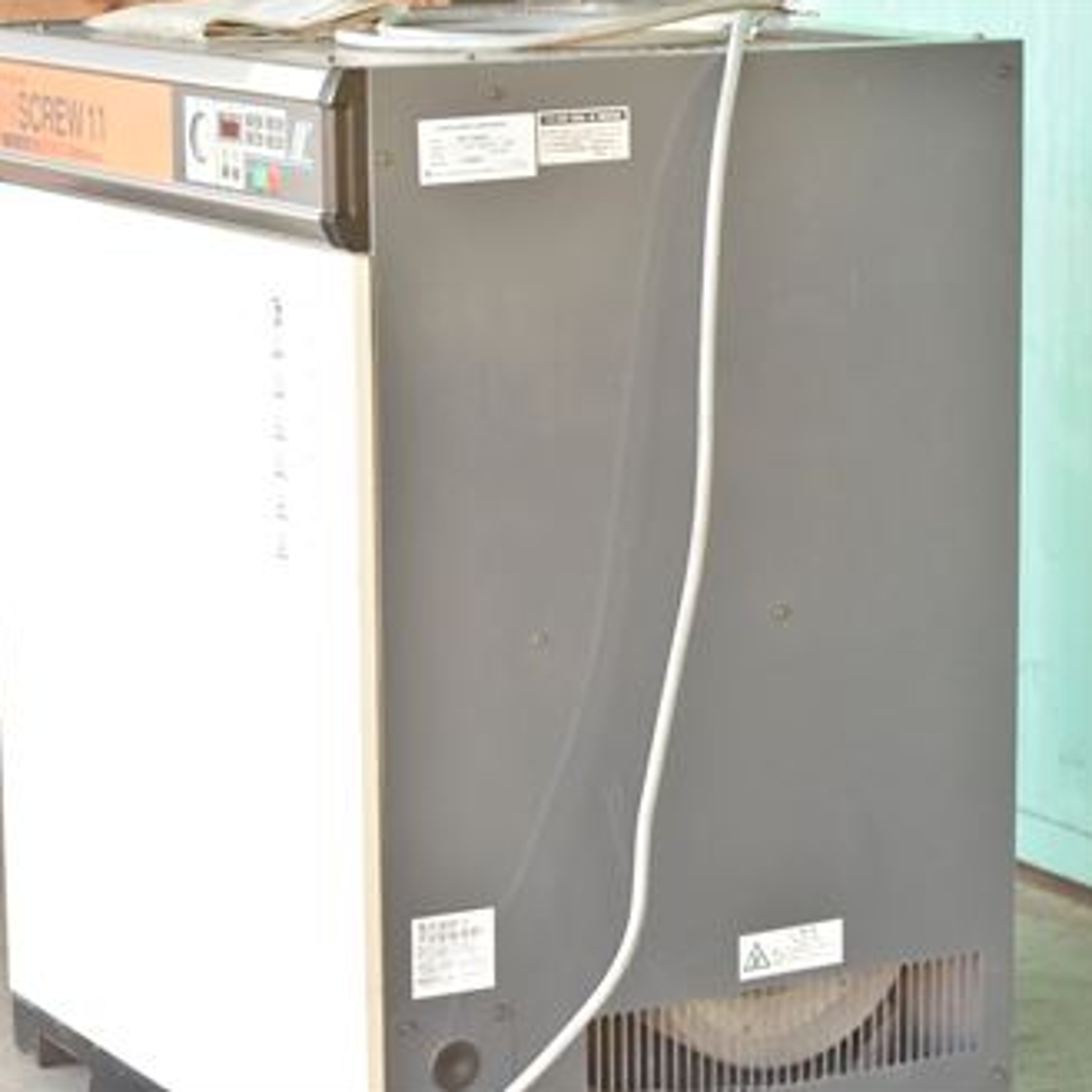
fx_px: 3806
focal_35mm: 107
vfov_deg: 16.3
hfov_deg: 16.3
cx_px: 561
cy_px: 544
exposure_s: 1/80
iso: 1250
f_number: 6.3
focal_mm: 55
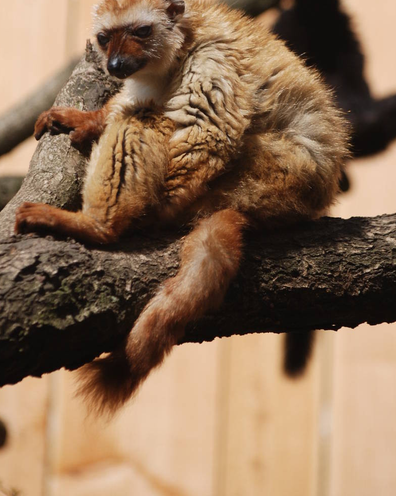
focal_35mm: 390
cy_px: 100
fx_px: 5715
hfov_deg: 4.0
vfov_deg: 5.0
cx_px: 174
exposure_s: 1/800
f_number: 4.8
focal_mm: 170
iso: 200
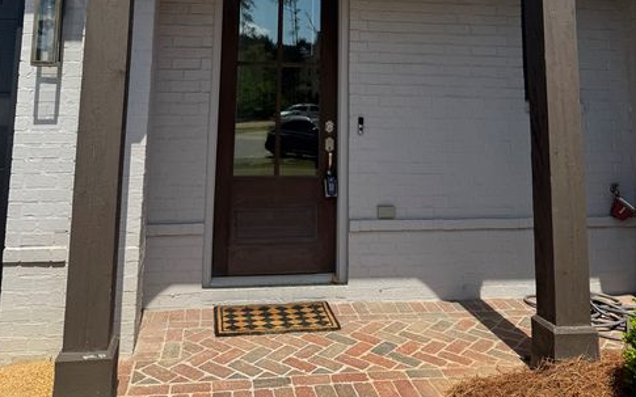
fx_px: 607
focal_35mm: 35
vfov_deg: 33.4
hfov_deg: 55.3
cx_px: 309
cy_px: 5
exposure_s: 1/5348
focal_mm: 6.76
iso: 80
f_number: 1.78
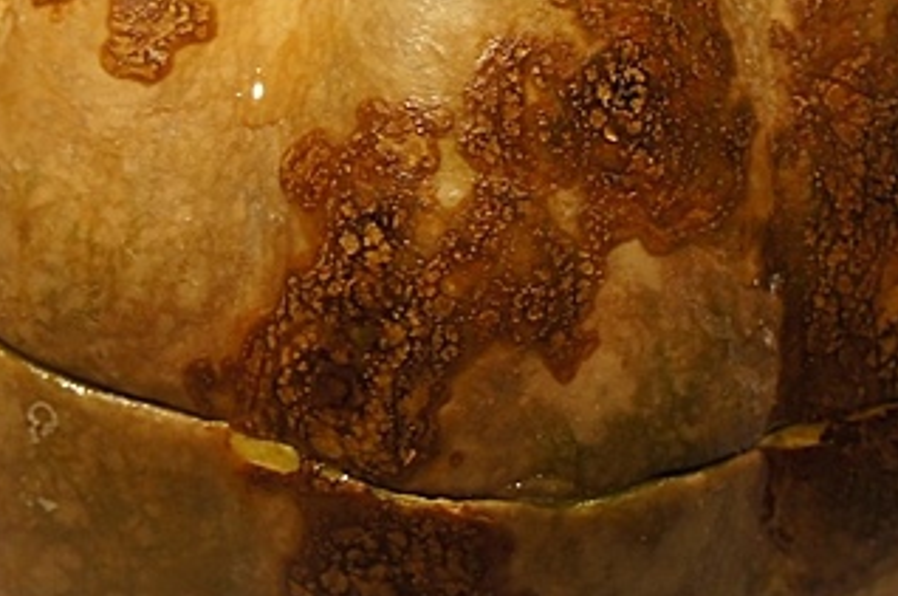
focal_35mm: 119
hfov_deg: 17.2
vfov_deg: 11.4
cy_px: 69
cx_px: 412
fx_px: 2964
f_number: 5
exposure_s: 1/50
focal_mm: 28
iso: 640
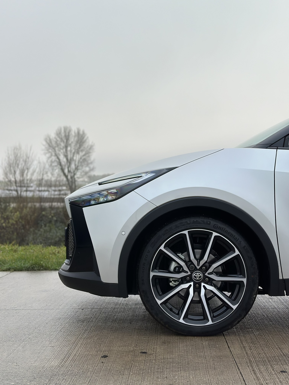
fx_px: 534
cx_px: 144
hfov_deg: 30.3
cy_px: 192
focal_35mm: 48
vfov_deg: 39.7
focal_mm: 6.86
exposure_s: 1/568
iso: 80
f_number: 1.78
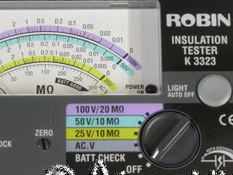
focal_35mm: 180
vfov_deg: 8.2
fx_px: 1211
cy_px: 79
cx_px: 77
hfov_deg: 11.0
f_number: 22
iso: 800
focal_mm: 61
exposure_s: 1
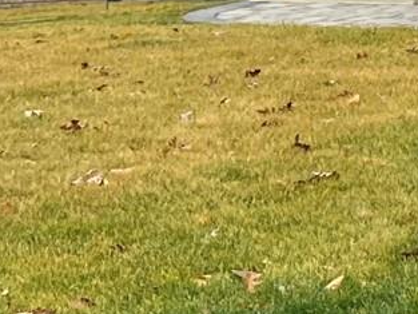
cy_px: -204
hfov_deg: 9.7
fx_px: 2054
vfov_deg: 8.5
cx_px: 1128
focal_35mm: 170
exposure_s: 1/531
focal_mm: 5.7
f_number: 1.5
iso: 50
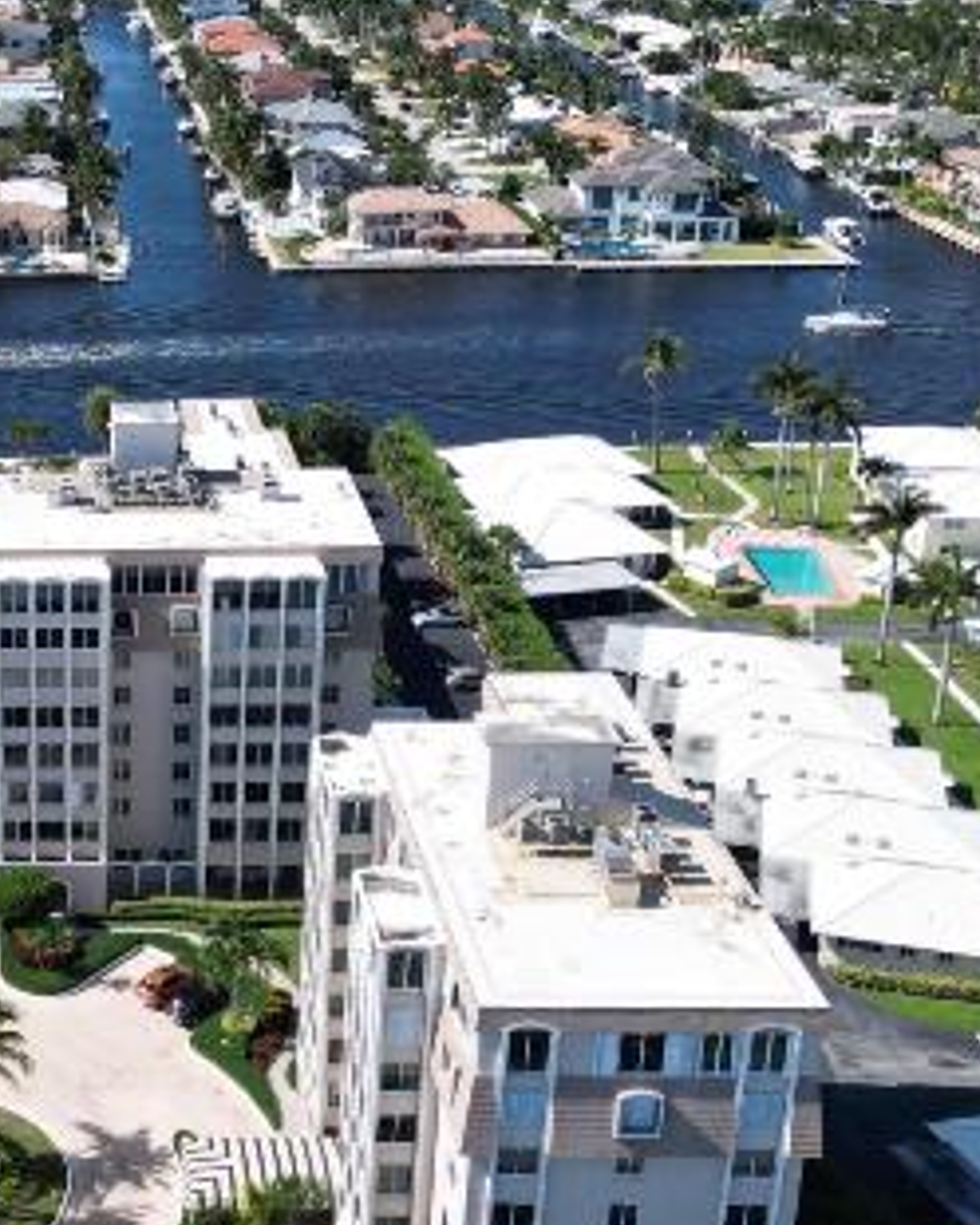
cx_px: -51
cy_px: 652
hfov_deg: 24.7
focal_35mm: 58
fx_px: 2103
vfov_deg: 32.5
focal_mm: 6.72
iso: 150
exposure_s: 1/4000
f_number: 1.7
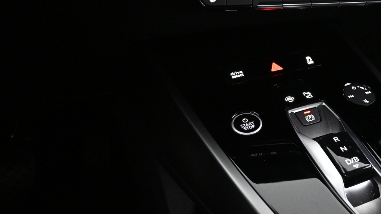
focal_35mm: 42
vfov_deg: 28.0
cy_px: 58
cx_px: 308
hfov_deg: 45.7
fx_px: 424
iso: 4000
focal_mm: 16
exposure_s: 1/40
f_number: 3.5
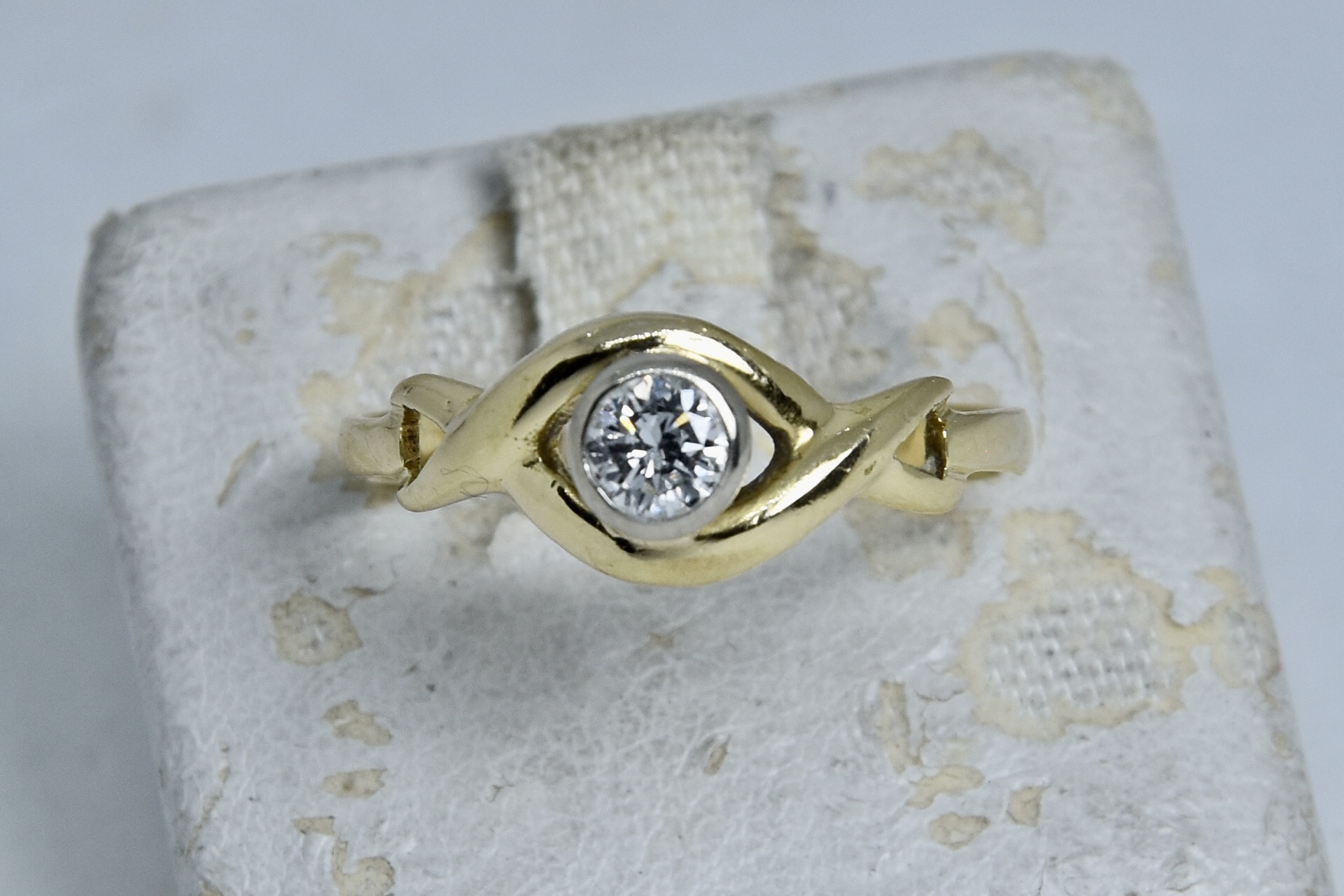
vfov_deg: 8.7
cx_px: 672
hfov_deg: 13.0
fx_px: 5880
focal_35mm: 158
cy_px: 448
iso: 200
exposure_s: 1/320
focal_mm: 105
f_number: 9
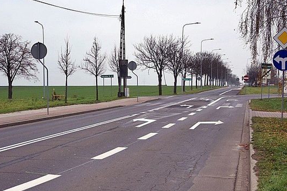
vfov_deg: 21.2
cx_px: 160
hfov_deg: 31.5
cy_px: 114
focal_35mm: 64
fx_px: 509
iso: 800
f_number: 4
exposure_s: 1/640
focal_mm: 25
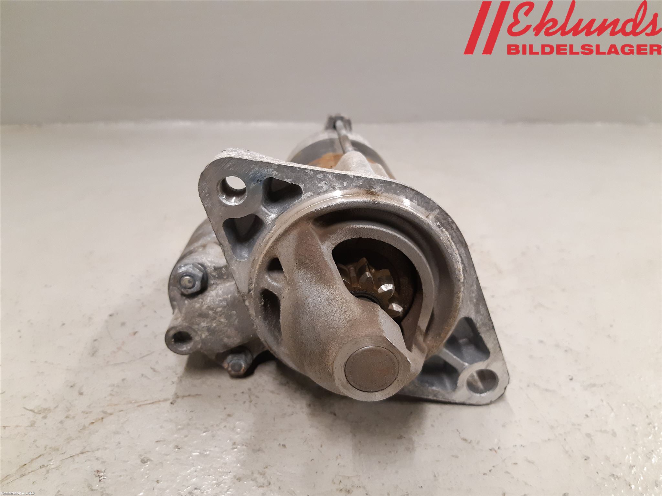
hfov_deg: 67.3
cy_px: 248
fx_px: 497
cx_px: 331
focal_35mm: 26
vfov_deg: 53.1
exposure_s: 1/50
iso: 250
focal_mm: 3.93
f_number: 1.7
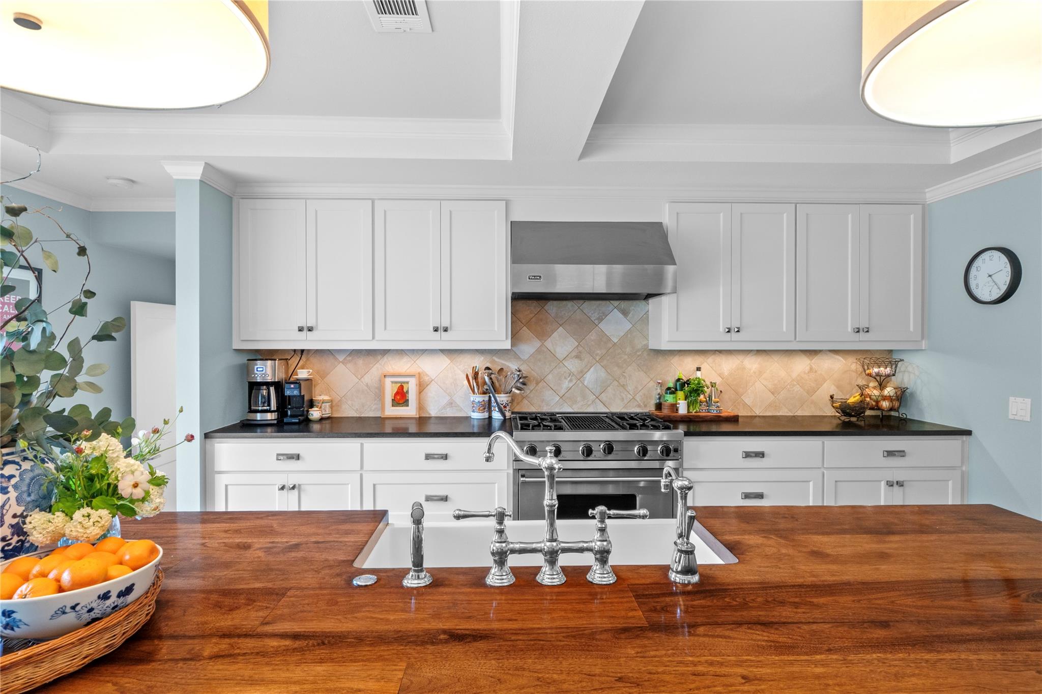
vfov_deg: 61.3
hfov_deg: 83.3
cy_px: 347
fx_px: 586
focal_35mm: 20
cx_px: 521
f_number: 11
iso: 250
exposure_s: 3.2
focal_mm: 13.5
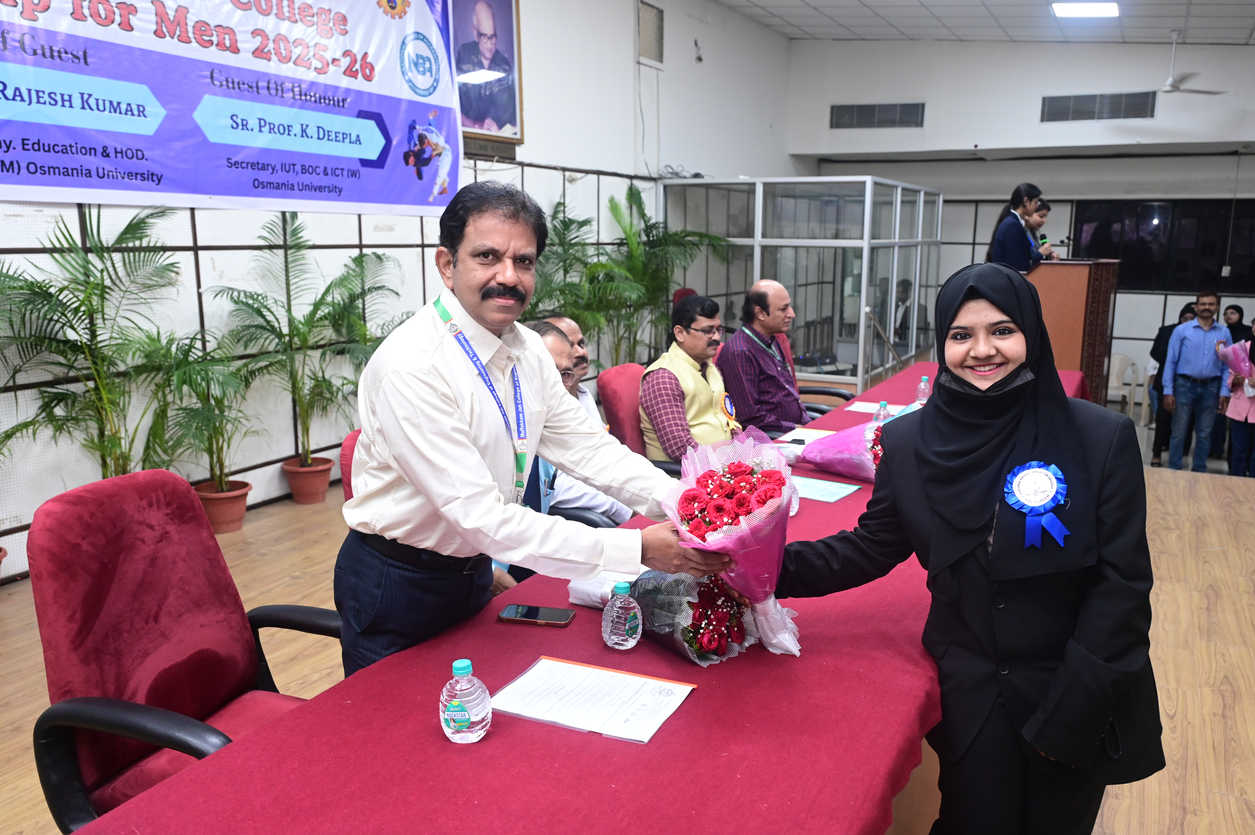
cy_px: 418
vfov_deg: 46.3
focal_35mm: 28
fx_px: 975
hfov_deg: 65.5
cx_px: 628
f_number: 4.5
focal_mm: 28
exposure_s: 1/125
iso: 2500
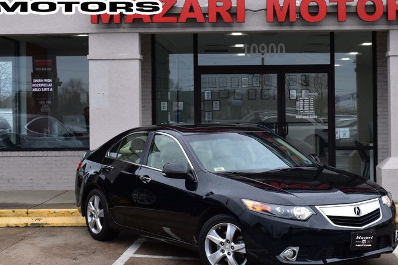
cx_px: 262
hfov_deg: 30.4
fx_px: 727
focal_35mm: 66
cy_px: 121
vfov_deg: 20.7
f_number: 10
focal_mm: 29
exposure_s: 1/200
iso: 400
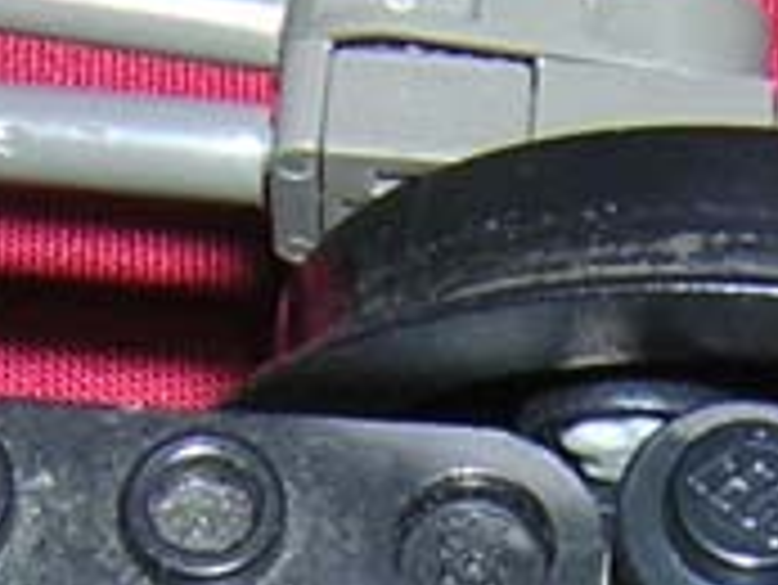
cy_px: 788
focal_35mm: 166
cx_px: 688
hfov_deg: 11.8
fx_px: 3733
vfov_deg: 8.8
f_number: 5.2
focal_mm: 4.7
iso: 100
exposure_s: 1/60.1
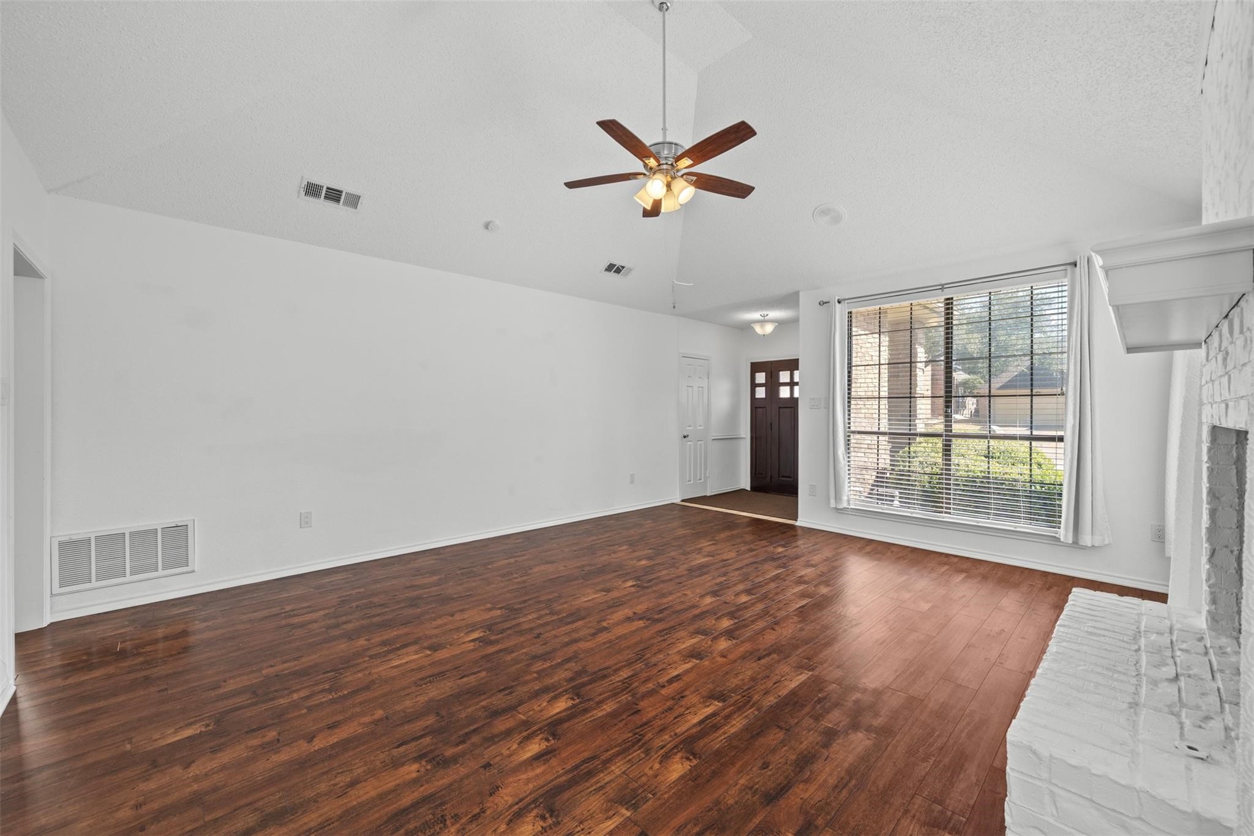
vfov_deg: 85.4
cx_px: 627
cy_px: 418
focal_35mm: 13
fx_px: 453
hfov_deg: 108.3
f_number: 8
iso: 250
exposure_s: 1/3
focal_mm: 13
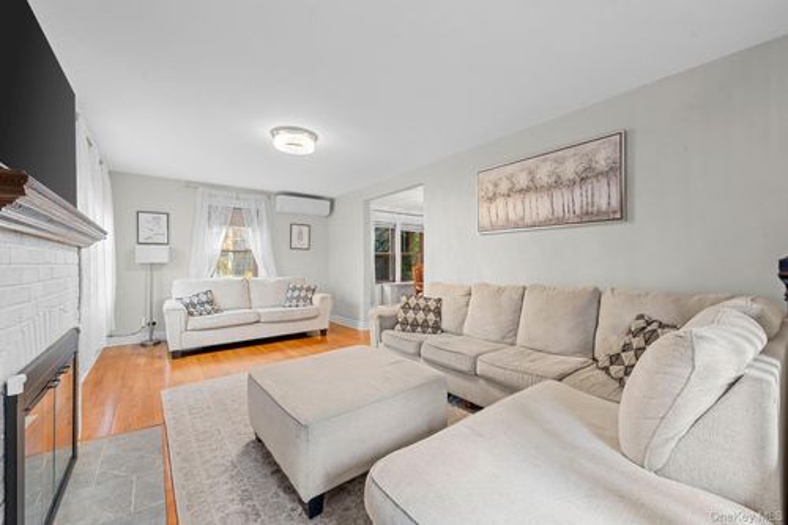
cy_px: 262
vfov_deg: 81.2
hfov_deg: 104.3
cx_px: 394
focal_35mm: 14
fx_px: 306
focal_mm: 14
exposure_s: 1.3
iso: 400
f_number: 10
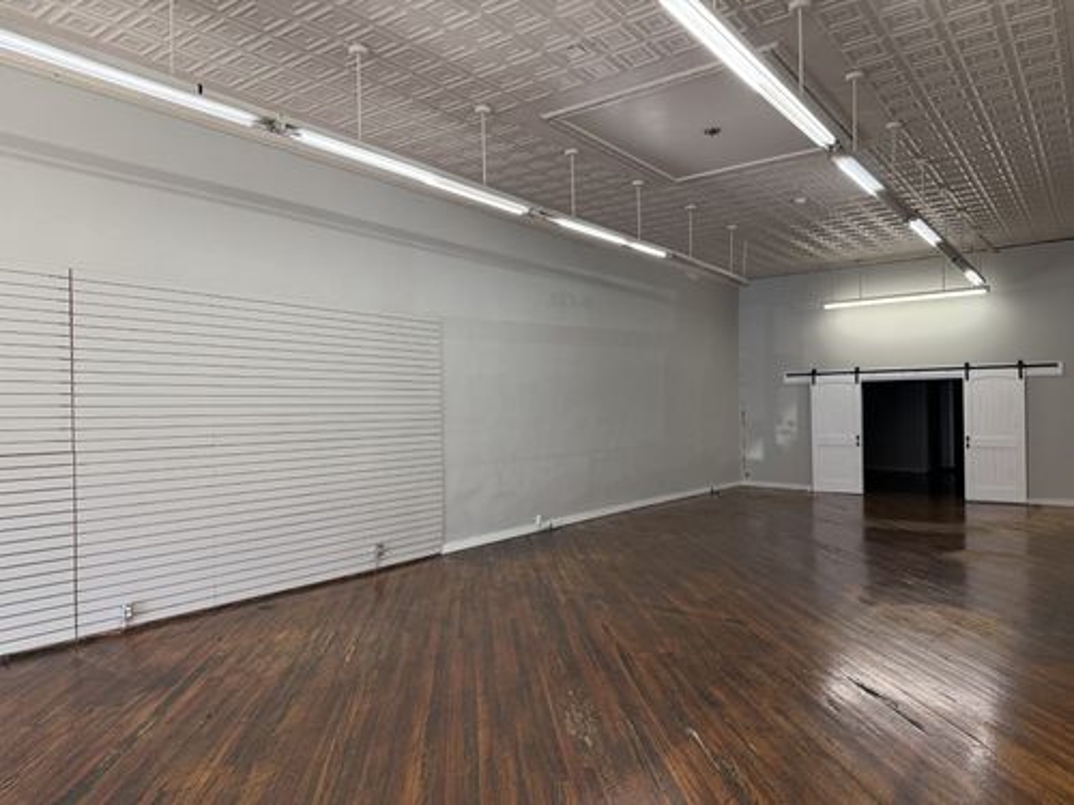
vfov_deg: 56.8
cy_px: 402
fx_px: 745
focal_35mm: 24
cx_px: 537
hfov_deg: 71.6
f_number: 1.78
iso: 200
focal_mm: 6.76
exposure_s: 1/196
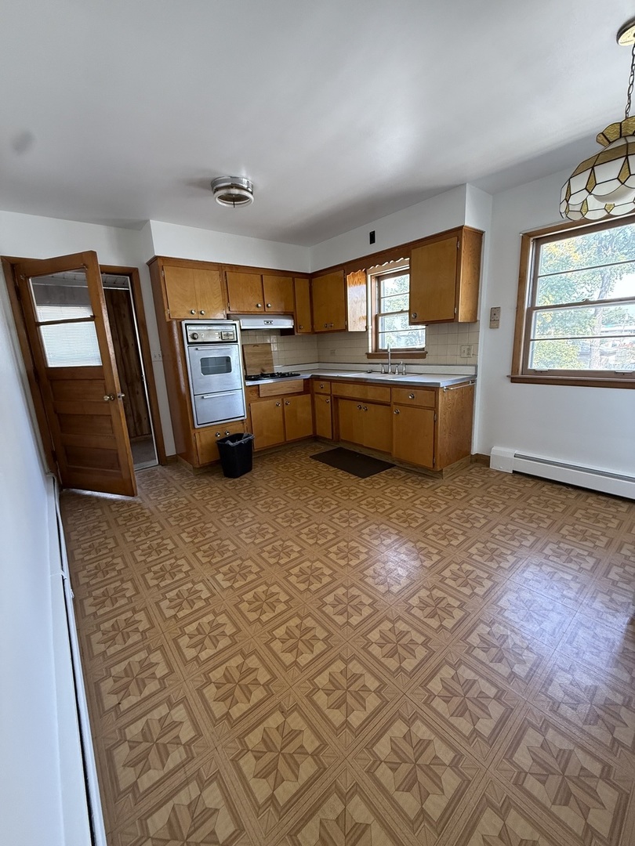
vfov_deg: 102.1
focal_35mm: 14
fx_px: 342
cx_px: 318
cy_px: 423
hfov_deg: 85.7
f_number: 2.2
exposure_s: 1/99
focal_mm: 2.22
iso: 250
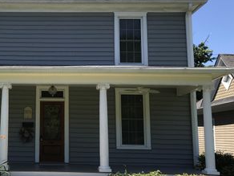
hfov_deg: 37.9
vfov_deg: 30.3
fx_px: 324
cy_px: 85
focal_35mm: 48
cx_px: 40
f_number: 1.8
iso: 20
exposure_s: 1/1076
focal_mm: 3.99
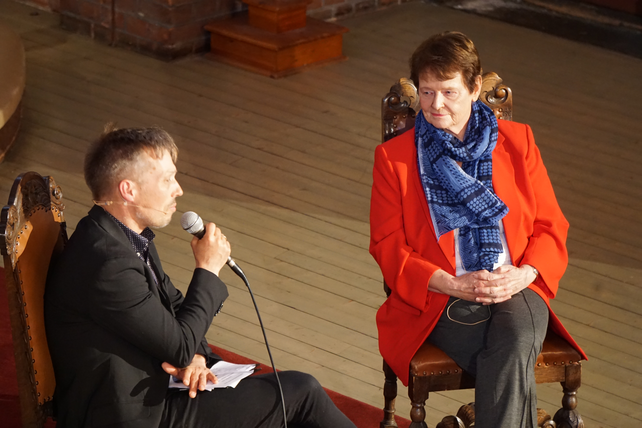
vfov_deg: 5.8
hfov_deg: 8.7
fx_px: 4226
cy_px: 214
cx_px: 321
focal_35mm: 237
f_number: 6.3
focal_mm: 158
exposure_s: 1/13
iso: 3200
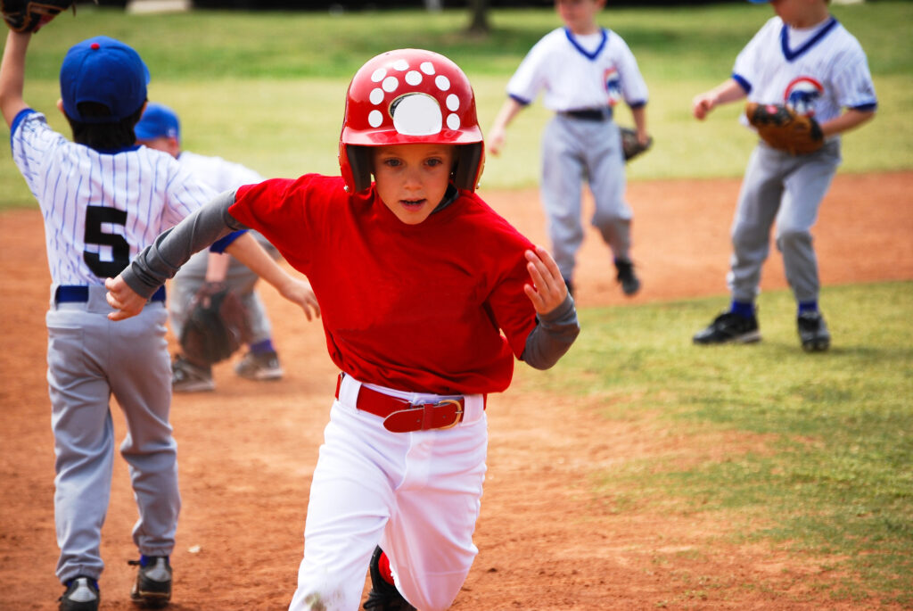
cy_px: 306
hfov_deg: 10.1
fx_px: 5141
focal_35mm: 202
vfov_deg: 6.8
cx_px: 456
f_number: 5
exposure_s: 1/800
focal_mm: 135
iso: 200
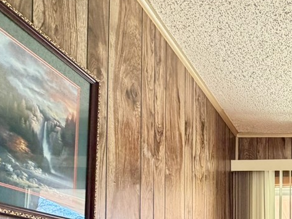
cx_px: 343
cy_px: 268
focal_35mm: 38
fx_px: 321
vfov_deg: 31.2
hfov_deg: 37.9
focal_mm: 2.22
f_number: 2.2
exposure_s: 1/63
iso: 320
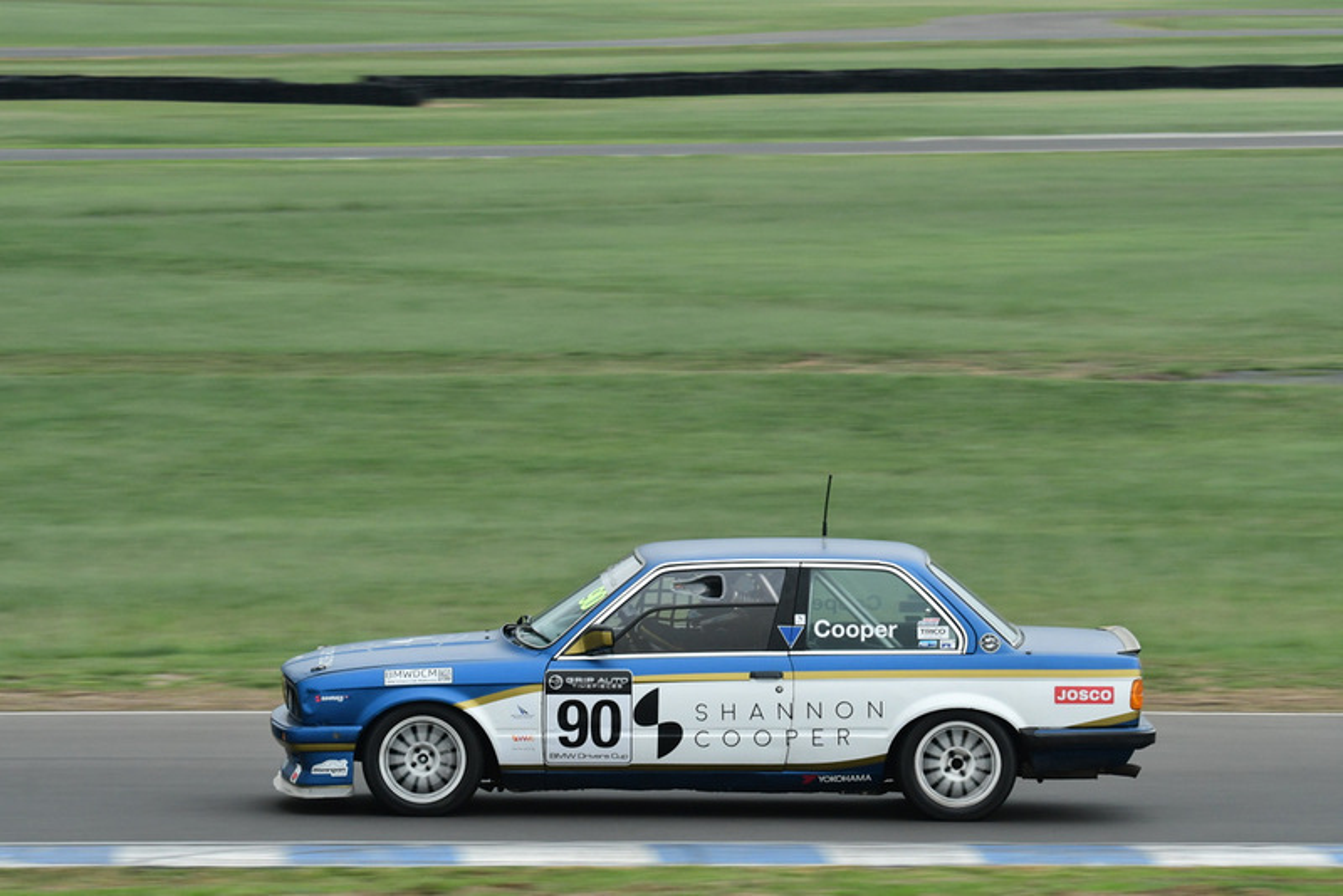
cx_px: 672
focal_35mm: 174
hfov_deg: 11.8
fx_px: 6493
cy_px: 448
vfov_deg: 7.9
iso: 1600
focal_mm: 116
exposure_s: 1/250
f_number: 11
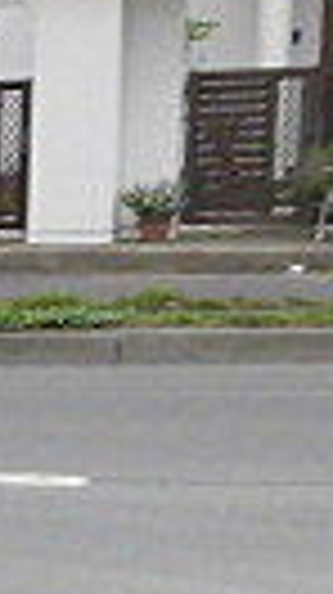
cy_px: 616
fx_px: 1999
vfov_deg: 16.5
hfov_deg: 7.2
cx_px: -963
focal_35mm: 127
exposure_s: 1/500
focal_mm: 4.3
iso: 100
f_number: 3.1
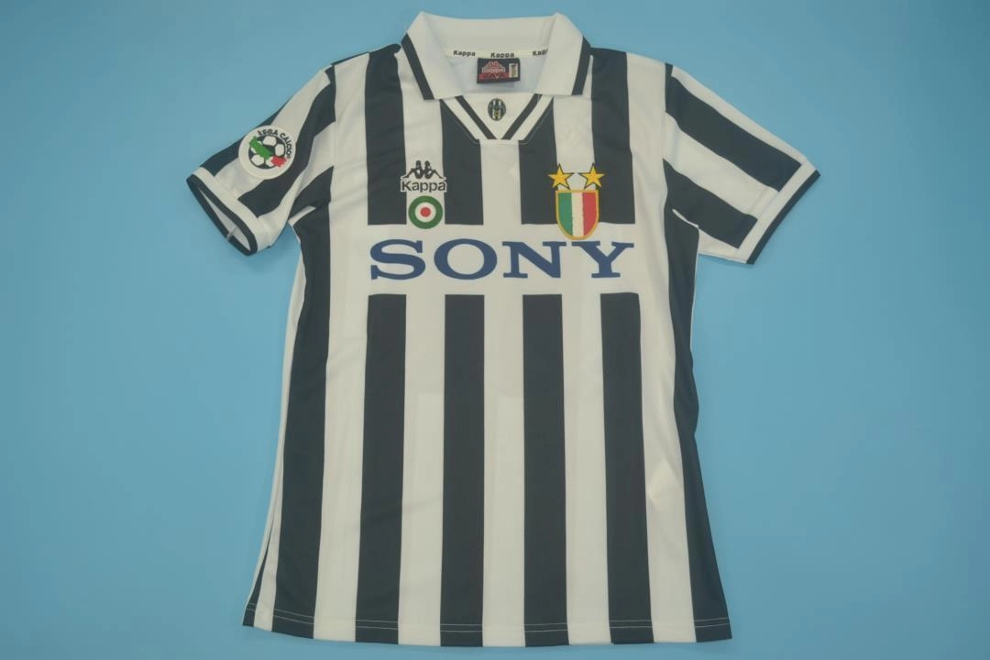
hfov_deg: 57.2
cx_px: 495
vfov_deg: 40.0
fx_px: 907
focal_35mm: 33
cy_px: 330
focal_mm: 22
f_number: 4
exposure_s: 1/160
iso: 200
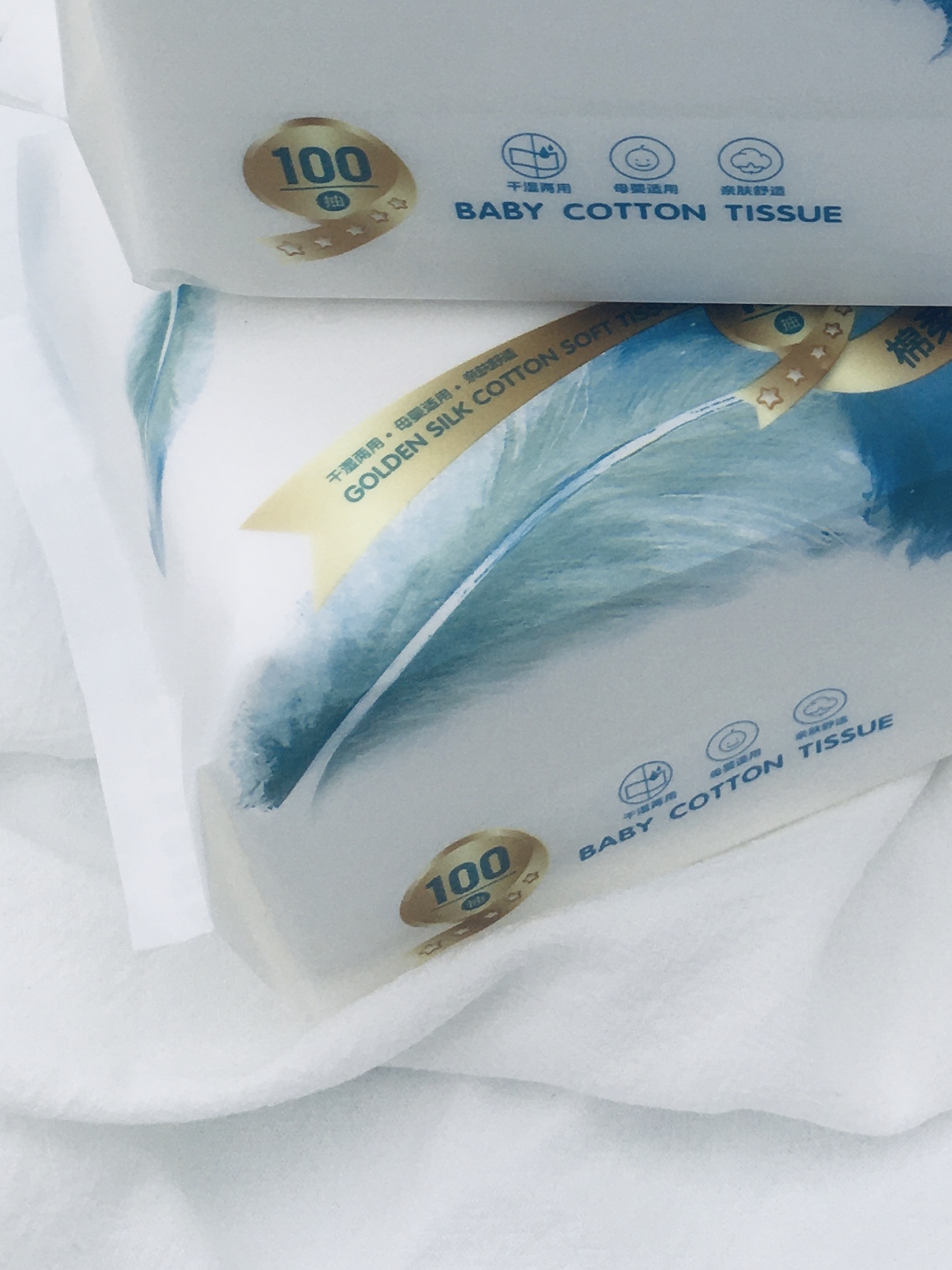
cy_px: 143
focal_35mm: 63
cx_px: 898
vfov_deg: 29.5
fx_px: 2310
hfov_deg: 22.6
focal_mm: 4.15
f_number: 2.2
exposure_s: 1/379
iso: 25
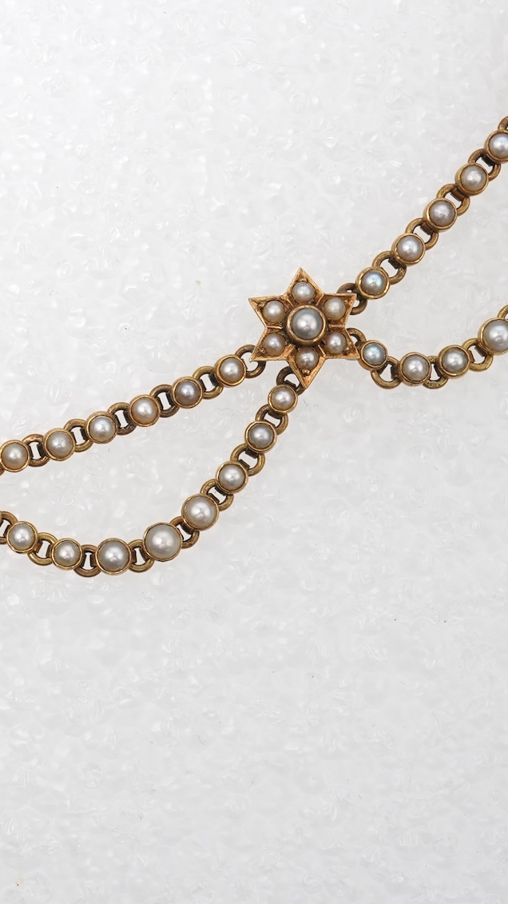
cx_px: -15
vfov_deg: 25.9
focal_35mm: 82
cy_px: 435
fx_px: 1964
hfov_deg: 14.5
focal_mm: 30
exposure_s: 1/125
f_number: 20
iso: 500
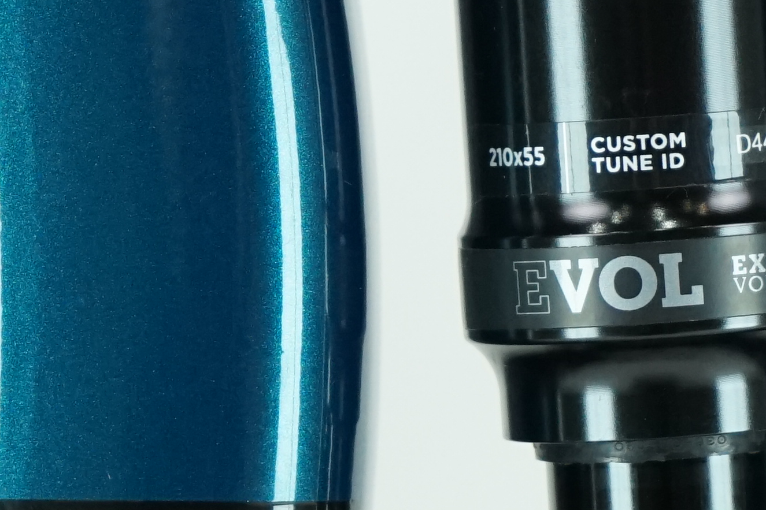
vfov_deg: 4.3
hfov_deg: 6.5
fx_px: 6744
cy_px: 113
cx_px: 665
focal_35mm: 317
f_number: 5.6
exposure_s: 1/200
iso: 1600
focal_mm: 70
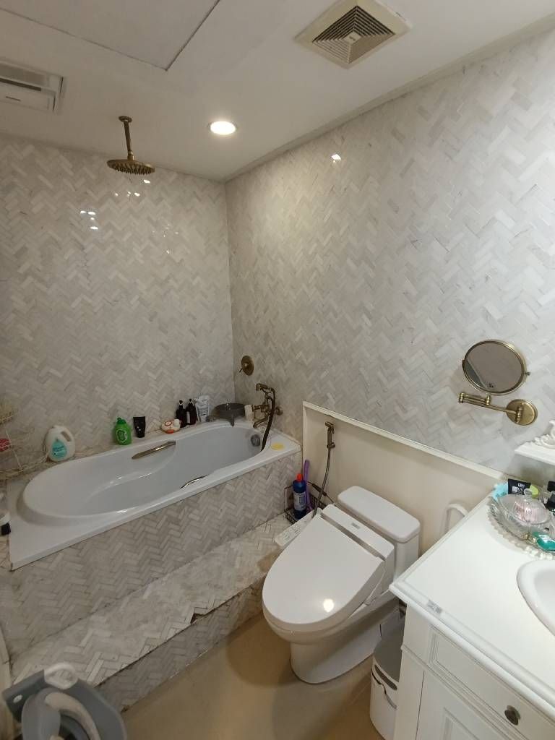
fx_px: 342
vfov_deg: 94.5
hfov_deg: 78.1
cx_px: 278
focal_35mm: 16
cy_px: 370
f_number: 2.2
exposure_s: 1/50.3
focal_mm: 1.65
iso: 250
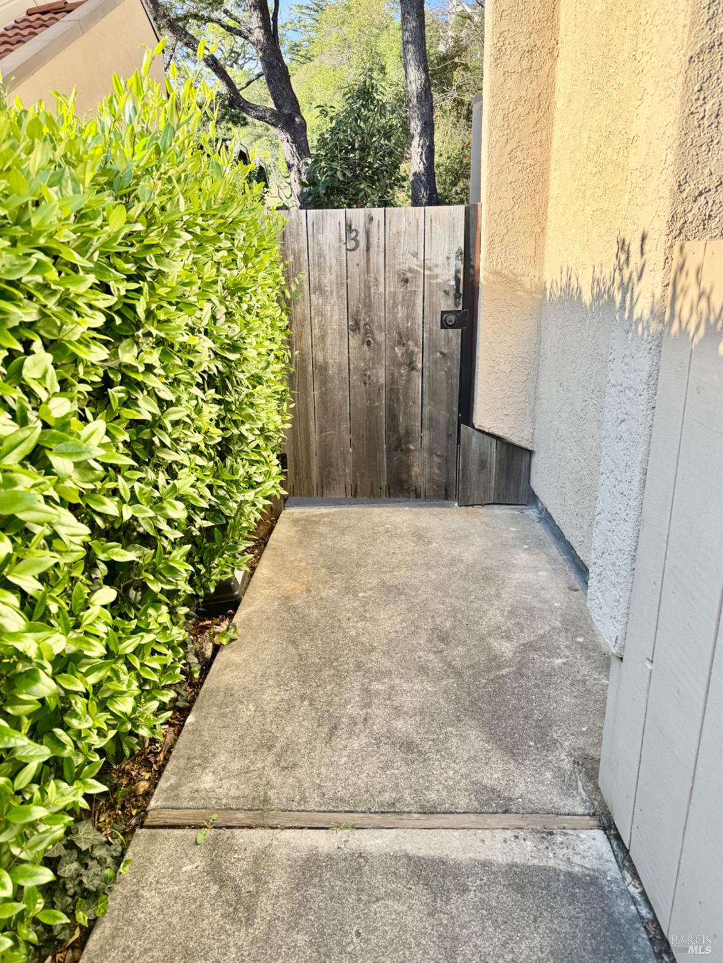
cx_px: 362
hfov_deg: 56.8
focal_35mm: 24
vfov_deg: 71.6
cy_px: 482
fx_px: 668
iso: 80
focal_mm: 6.76
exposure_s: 1/484
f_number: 1.78
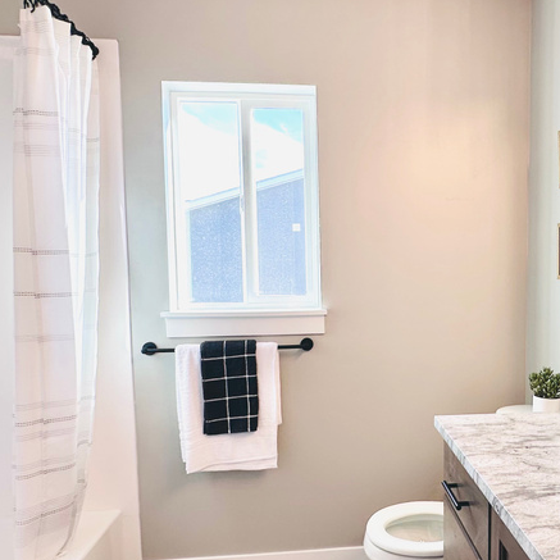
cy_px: 310
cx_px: 382
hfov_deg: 54.3
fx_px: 531
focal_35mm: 29
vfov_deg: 55.5
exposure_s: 1/120
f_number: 2.2
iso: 50
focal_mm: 2.22
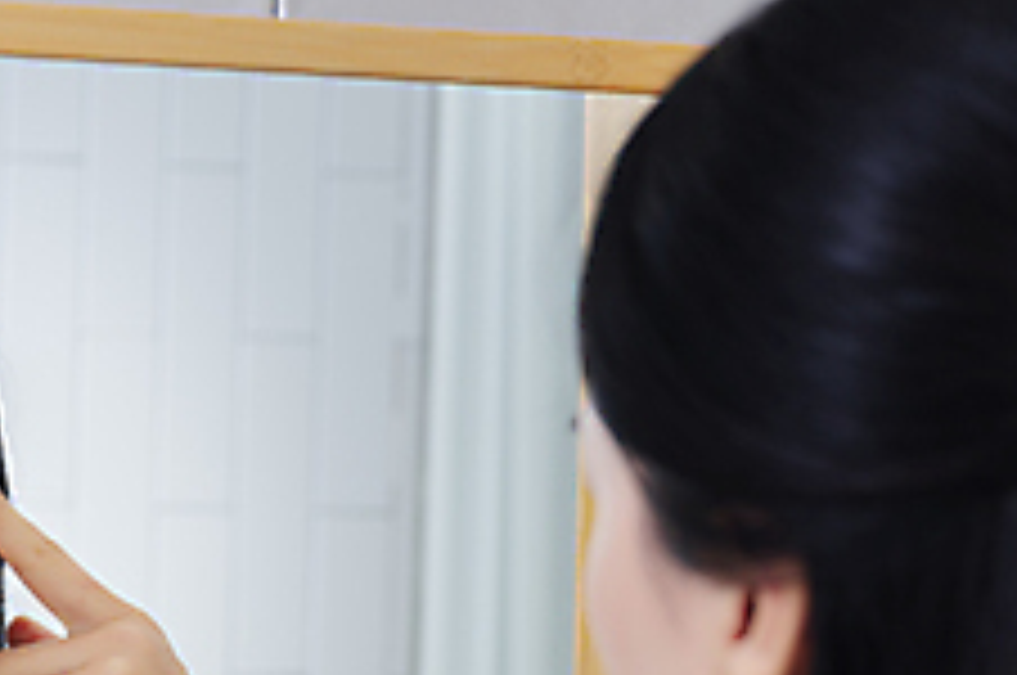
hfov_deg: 9.1
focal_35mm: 226
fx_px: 6375
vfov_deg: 6.0
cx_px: 202
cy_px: 882
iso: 100
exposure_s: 1/125
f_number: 5.6
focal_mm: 85
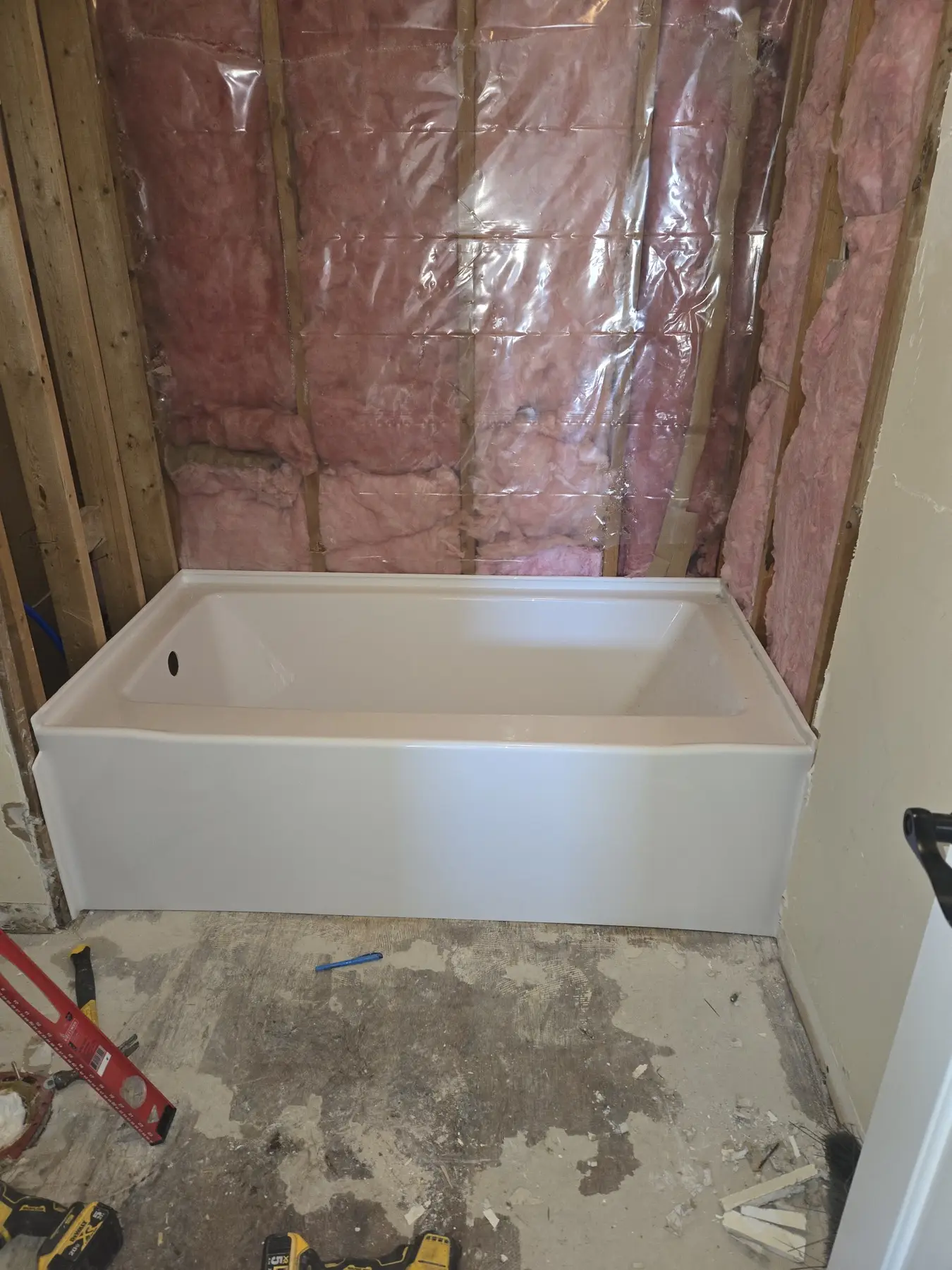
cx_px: 476
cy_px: 635
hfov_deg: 58.9
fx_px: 843
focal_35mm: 23
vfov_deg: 73.9
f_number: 1.8
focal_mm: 5.4
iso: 100
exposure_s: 1/24
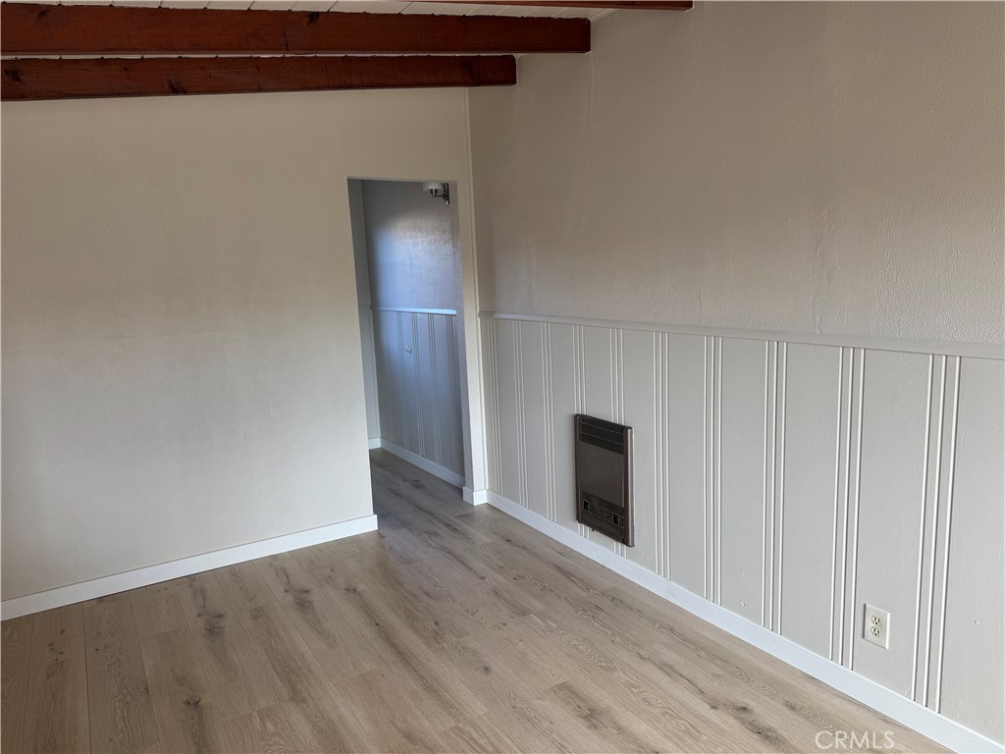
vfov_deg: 56.8
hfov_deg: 71.6
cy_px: 377
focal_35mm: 24
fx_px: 697
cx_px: 502
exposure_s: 1/121
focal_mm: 6.76
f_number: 1.78
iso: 64
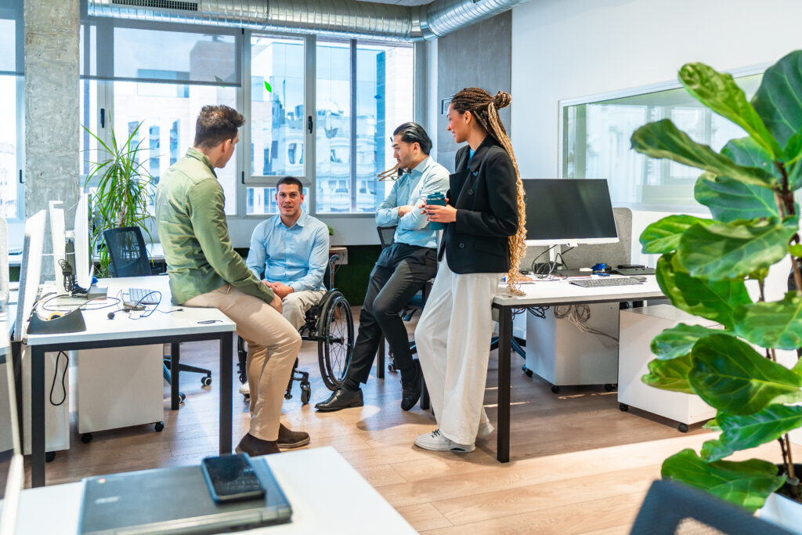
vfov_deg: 46.4
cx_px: 401
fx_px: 624
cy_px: 268
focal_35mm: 28
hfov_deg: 65.5
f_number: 2.8
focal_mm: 28
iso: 800
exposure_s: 1/200
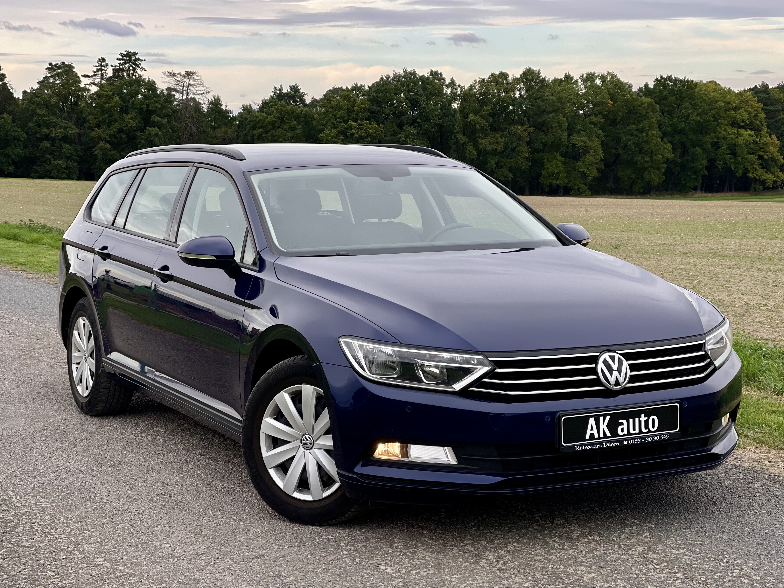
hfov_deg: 30.3
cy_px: 294
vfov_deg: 22.9
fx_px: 1450
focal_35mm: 64
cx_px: 392
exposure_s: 1/270
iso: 25
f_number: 2.2
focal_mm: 7.5
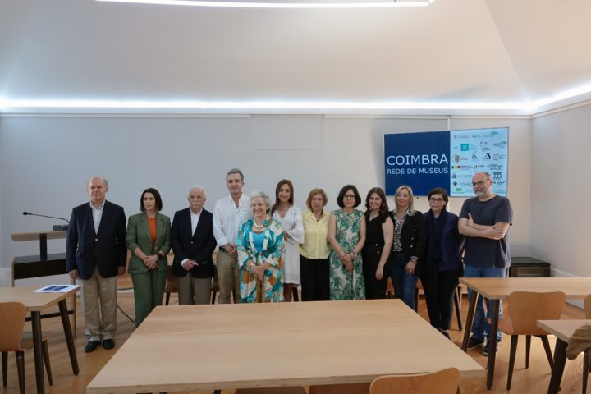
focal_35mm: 24
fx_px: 394
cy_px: 197
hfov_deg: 73.7
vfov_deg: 53.1
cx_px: 296
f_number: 2.4
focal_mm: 8.8
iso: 100
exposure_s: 1/50
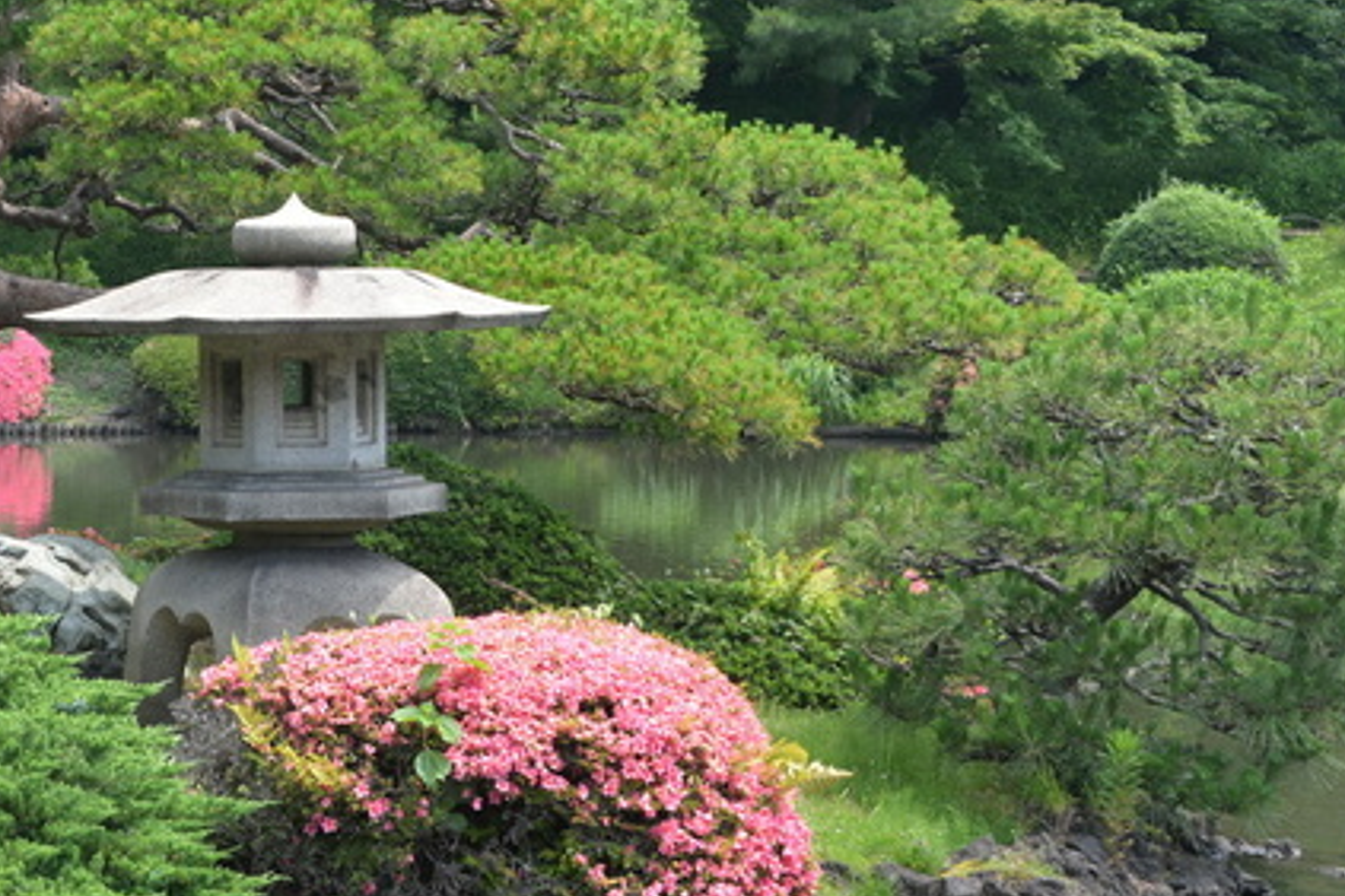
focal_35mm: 116
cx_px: 308
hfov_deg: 17.5
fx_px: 4334
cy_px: 499
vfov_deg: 11.8
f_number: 7.1
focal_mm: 62
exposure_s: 1/200
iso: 200
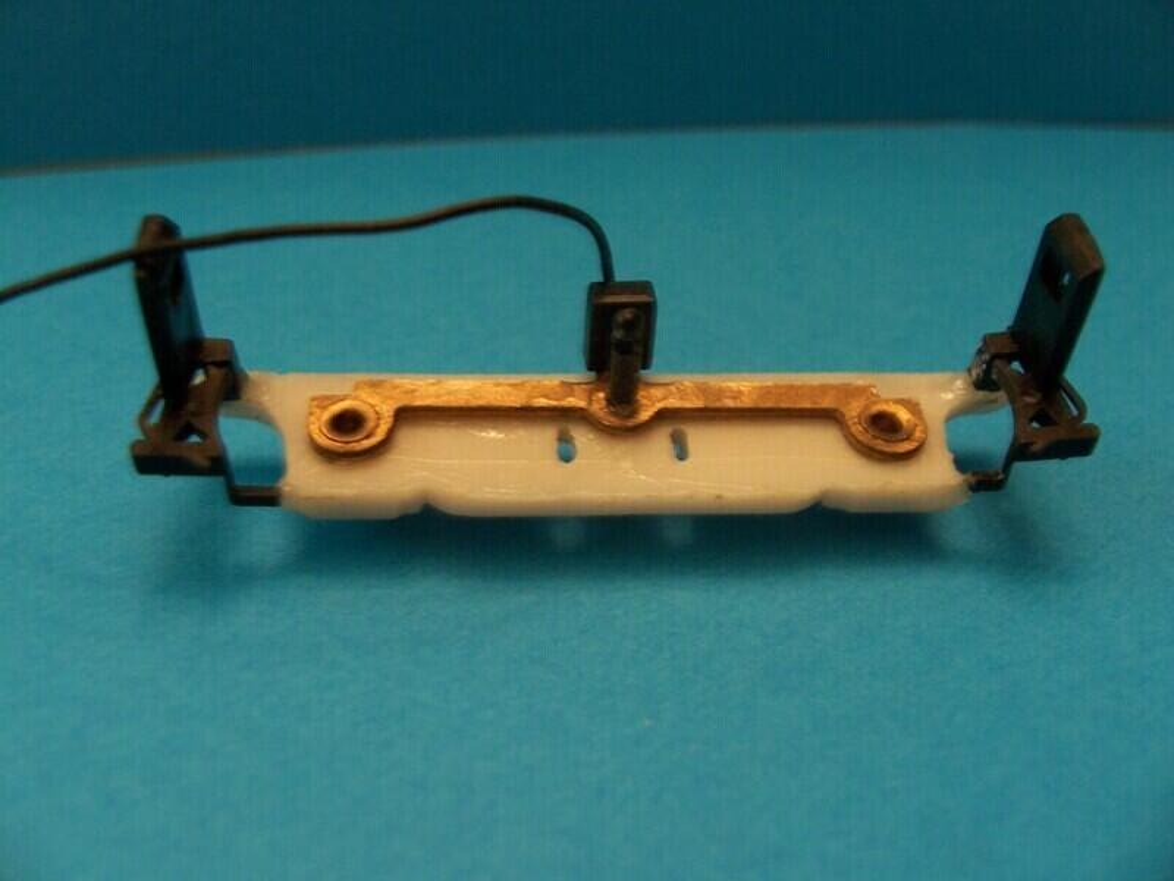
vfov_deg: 40.7
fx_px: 1187
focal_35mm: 35
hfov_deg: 52.6
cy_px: 440
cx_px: 587
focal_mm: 6
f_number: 2.8
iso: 140
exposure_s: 1/8
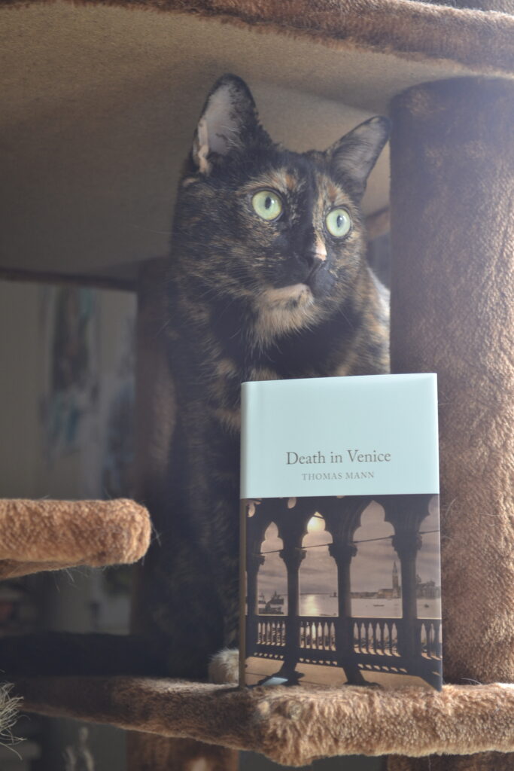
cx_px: 257
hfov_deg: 19.7
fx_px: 1477
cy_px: 386
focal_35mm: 69
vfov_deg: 29.2
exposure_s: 1/10
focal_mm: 46
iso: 400
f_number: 5.3
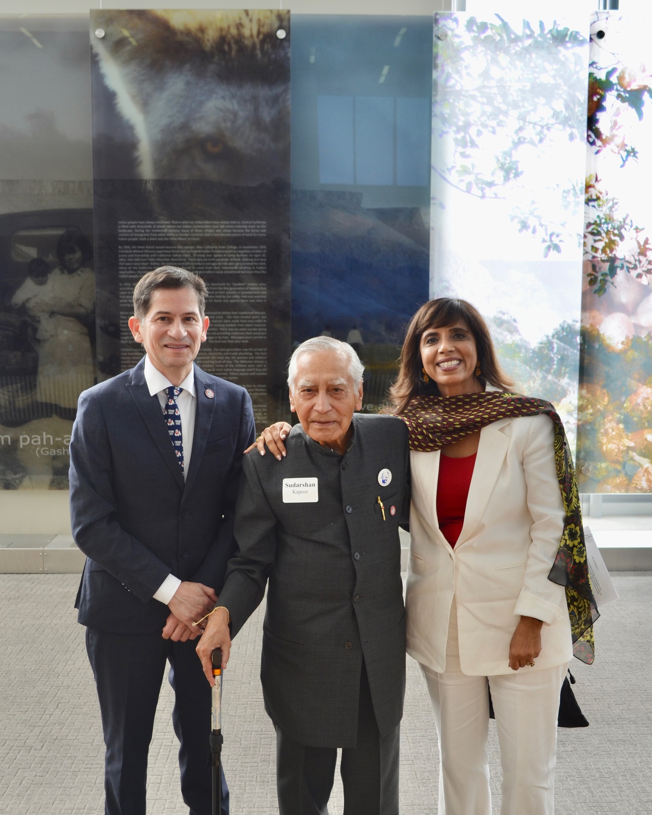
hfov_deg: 33.4
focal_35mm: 45
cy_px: 467
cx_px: 321
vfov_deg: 41.0
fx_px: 1085
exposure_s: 1/160
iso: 200
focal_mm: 26
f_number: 6.3
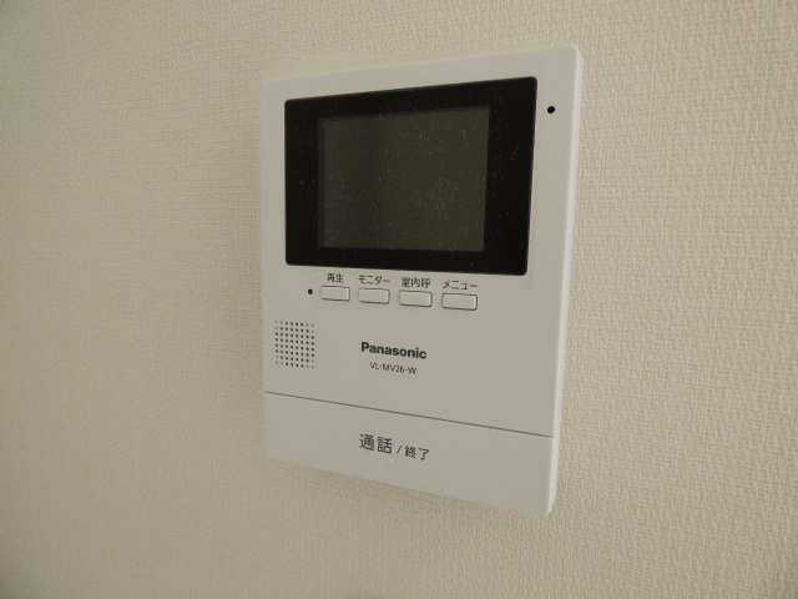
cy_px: 300
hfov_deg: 81.7
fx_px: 461
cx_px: 399
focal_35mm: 20
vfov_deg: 66.0
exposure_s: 1/60
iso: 100
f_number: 2.8
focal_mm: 3.58
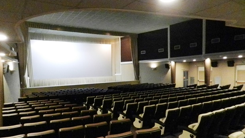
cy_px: 87
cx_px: 118
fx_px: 169
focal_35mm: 26
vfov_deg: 44.0
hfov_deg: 71.9
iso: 3200
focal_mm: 4
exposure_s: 1/60
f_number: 3.4
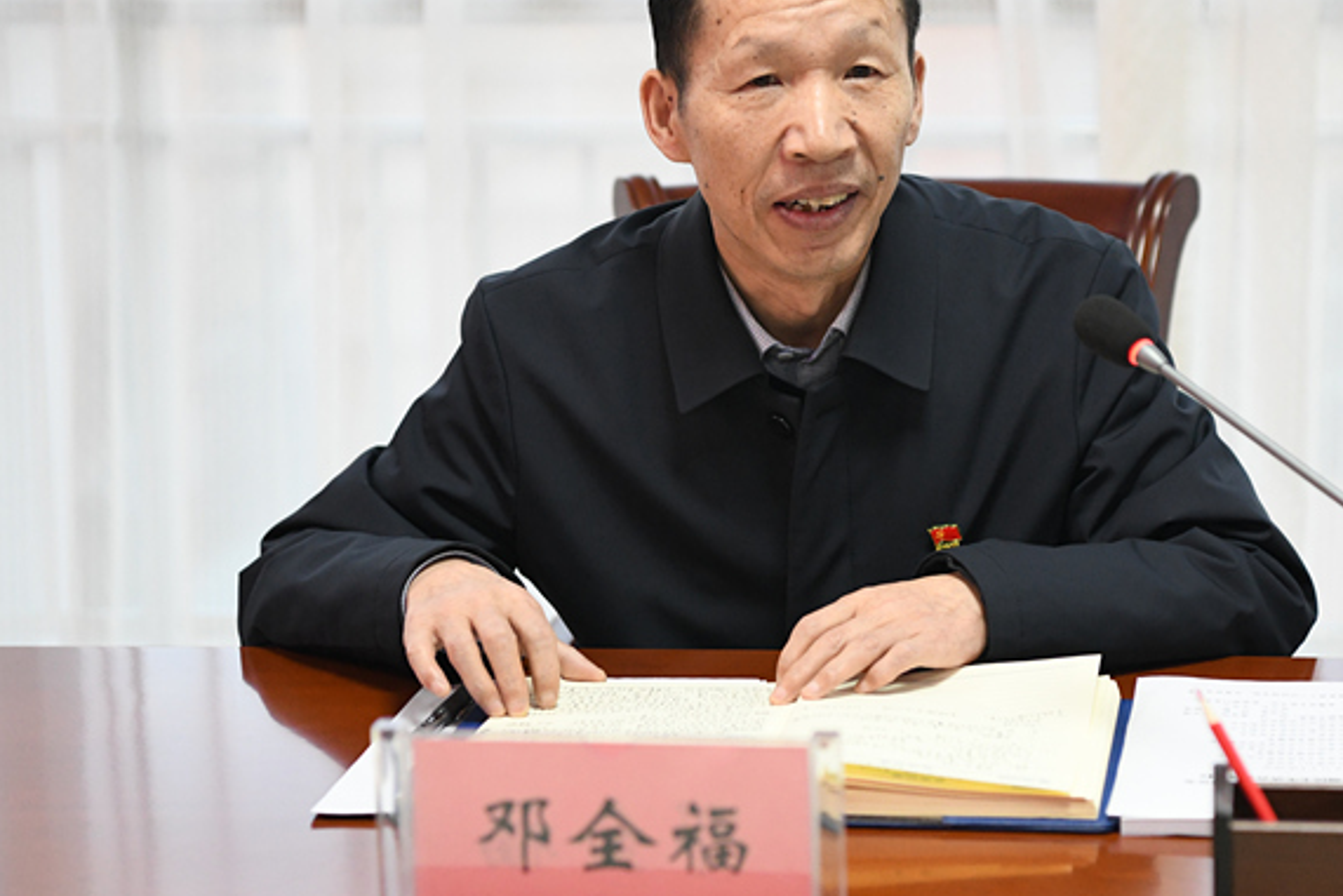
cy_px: 354
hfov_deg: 20.8
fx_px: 3657
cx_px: 844
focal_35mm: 98
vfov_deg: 14.0
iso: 4000
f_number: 4
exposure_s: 1/320
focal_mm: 70
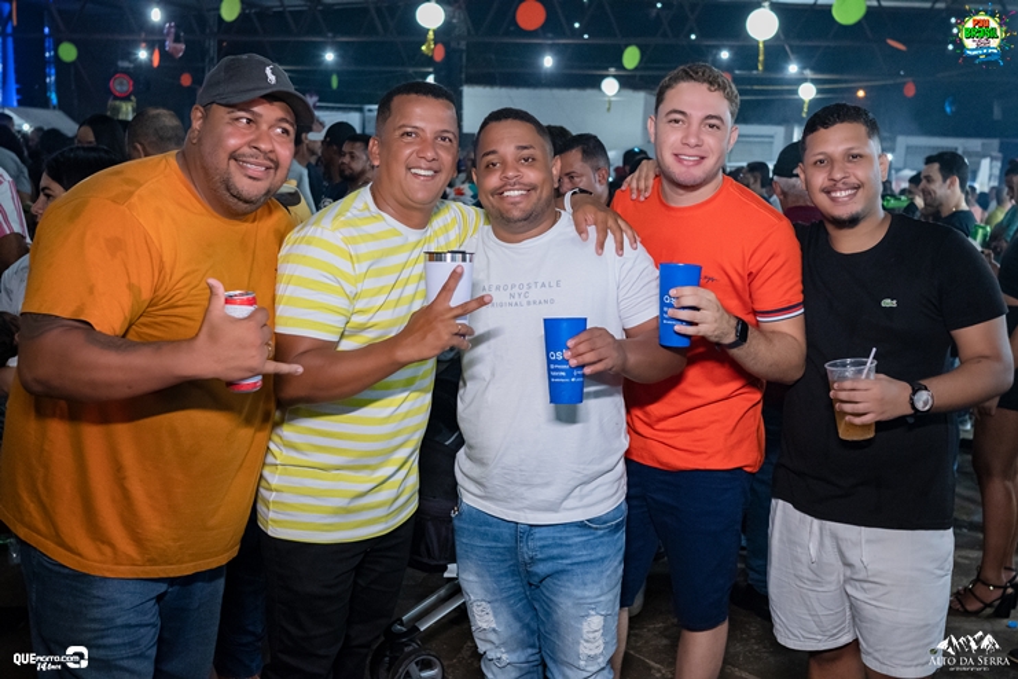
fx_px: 1018
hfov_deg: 53.1
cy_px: 340
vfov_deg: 36.9
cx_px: 509
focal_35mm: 36
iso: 2500
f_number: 2.8
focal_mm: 24
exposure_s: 1/320
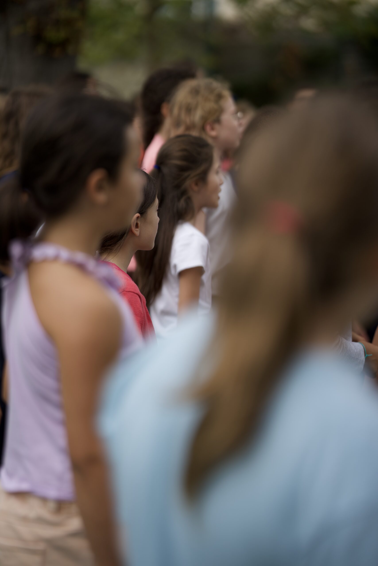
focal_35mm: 85
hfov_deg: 16.1
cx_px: 189
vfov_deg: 23.9
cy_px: 283
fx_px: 1338
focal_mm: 85
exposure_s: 1/3200
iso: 100
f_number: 1.4
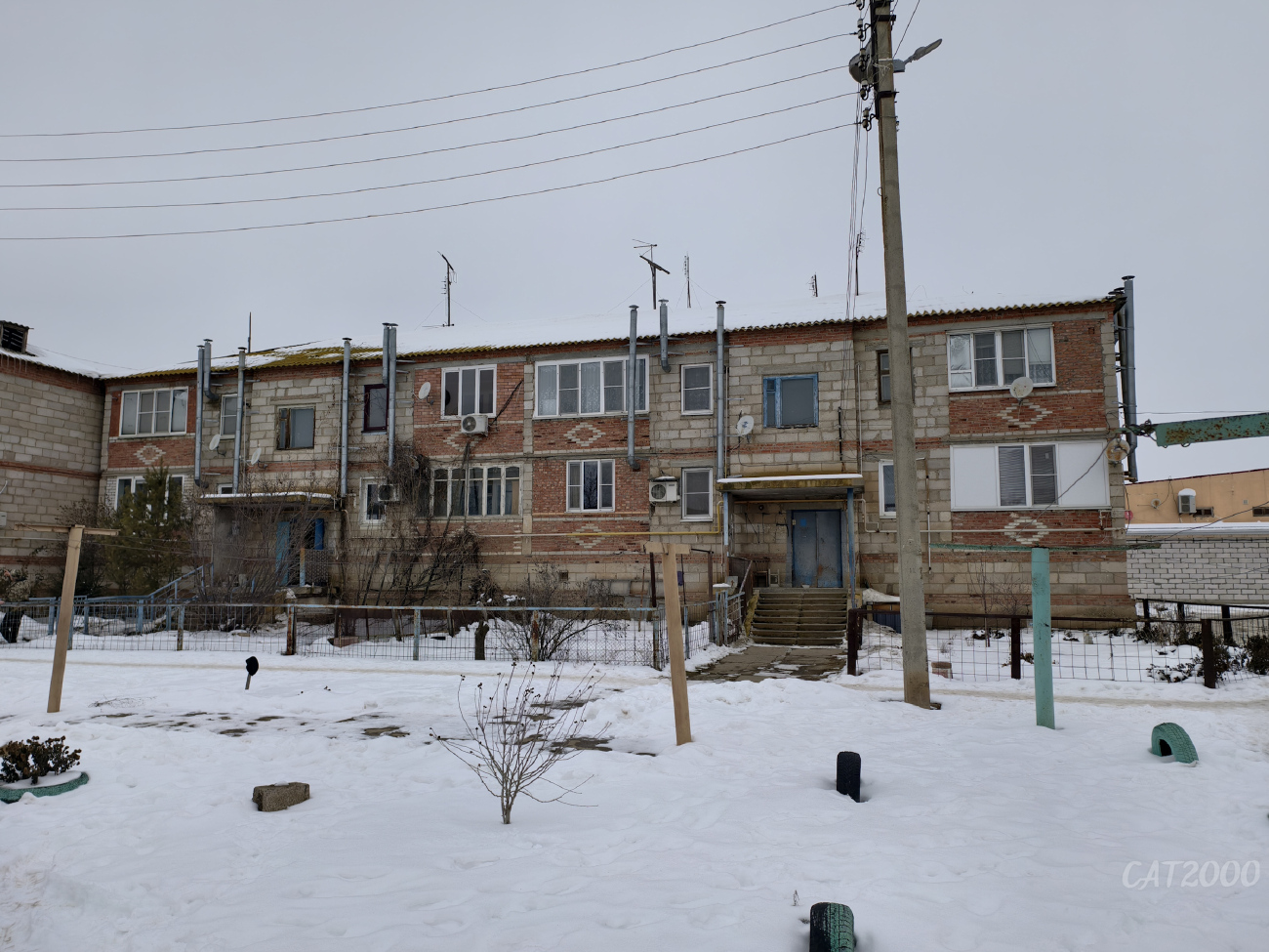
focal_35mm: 23
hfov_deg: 73.9
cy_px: 476
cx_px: 634
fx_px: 843
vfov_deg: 58.9
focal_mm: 6.54
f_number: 1.57
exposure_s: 1/2762
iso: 72
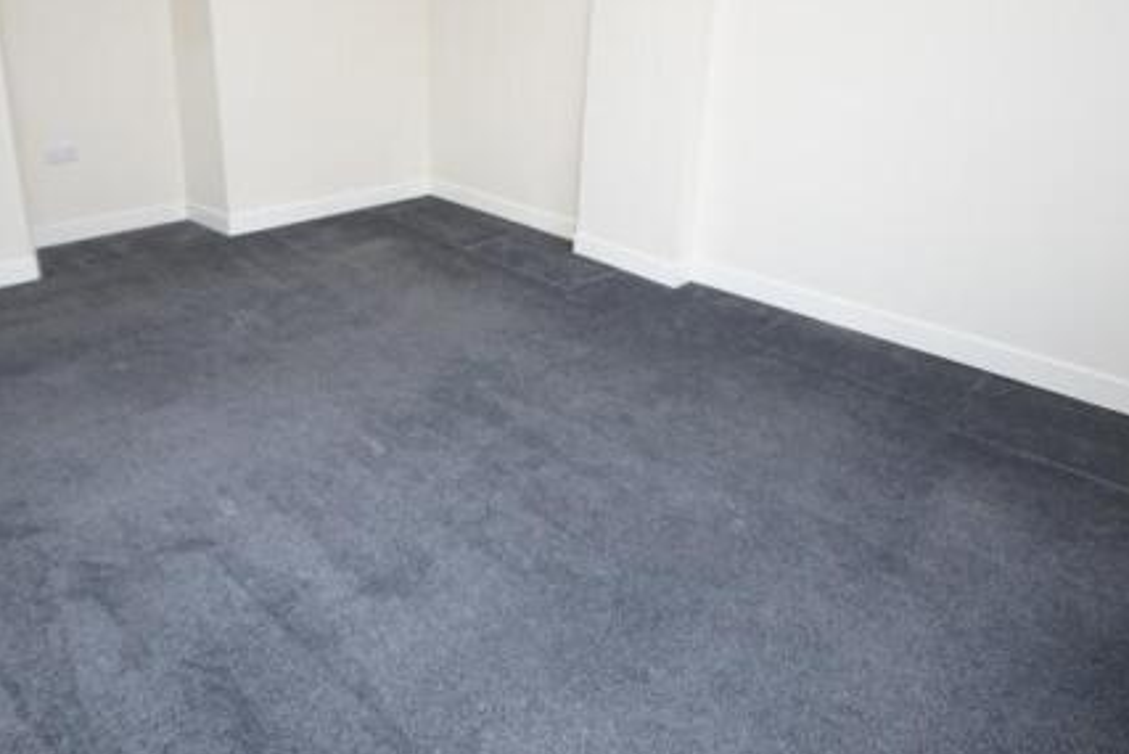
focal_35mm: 23
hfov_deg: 75.0
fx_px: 722
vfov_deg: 52.7
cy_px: 189
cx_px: 438
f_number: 4
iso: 500
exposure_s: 1/160
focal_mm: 10
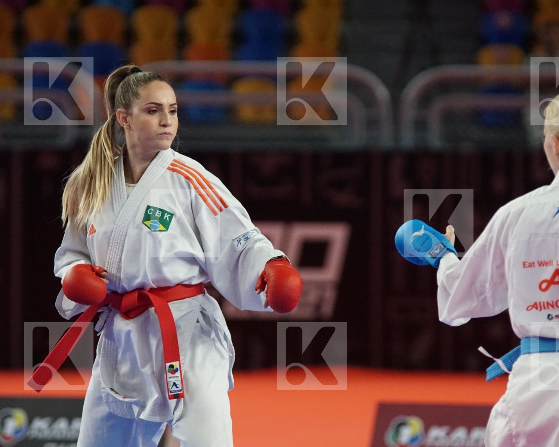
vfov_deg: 5.7
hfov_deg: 7.1
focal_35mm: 271
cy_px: 223
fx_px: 4484
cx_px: 312
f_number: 2.8
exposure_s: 1/2000
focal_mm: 160
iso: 3200
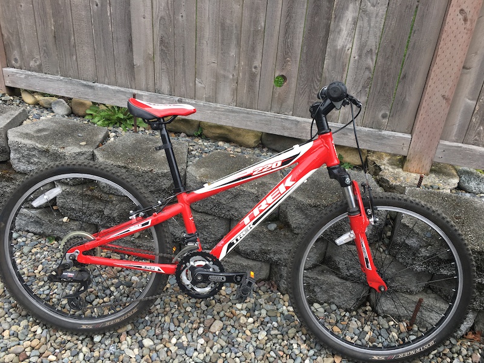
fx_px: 405
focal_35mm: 29
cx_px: 242
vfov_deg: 48.2
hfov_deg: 61.7
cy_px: 182
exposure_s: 1/120
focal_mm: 4.15
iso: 32
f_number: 2.2
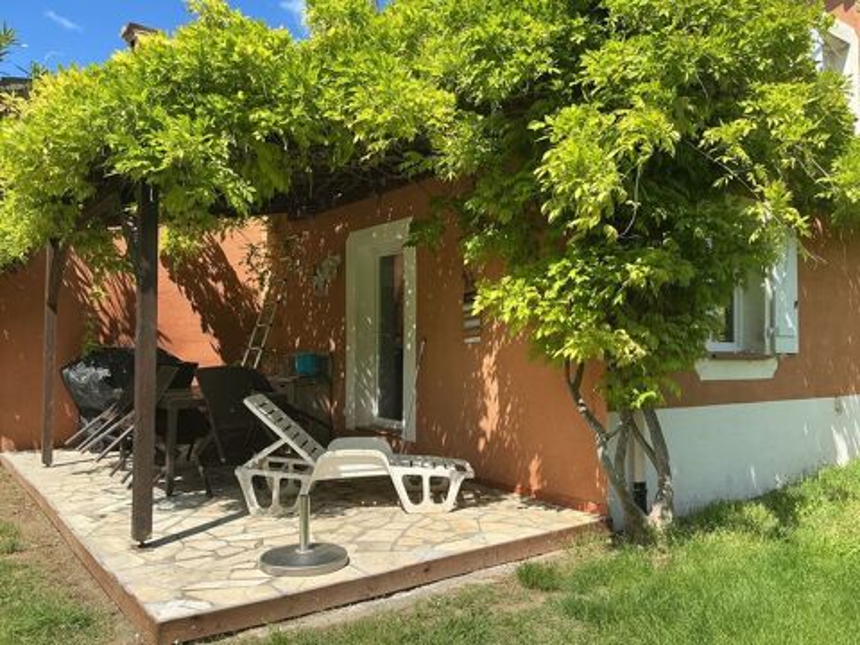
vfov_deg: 48.2
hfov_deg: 61.7
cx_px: 430
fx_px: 720
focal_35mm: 29
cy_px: 322
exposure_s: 1/1055
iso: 25
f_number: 1.8
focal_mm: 3
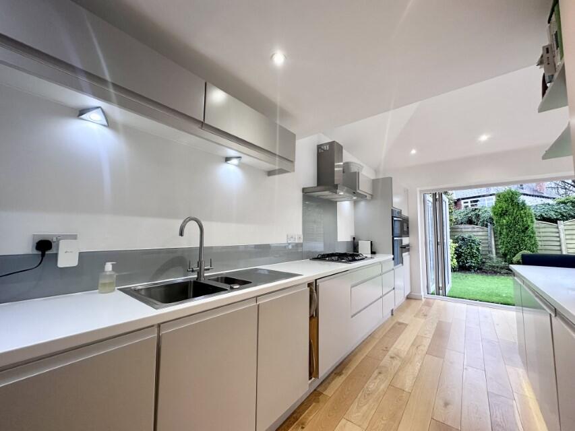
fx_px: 233
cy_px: 216
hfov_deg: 102.1
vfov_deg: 85.7
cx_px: 288
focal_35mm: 14
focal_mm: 2.22
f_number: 2.2
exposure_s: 1/100
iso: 160
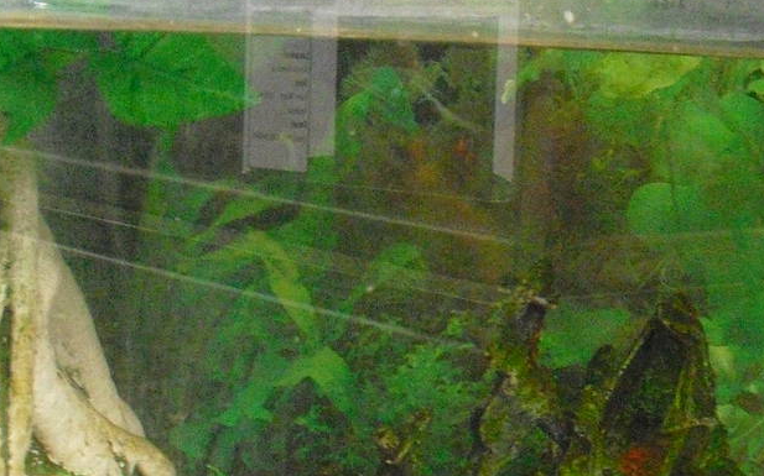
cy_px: 388
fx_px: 2060
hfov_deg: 21.0
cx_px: 492
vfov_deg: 13.1
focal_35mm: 99
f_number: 3.1
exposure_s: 1/40
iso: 800
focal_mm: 6.3
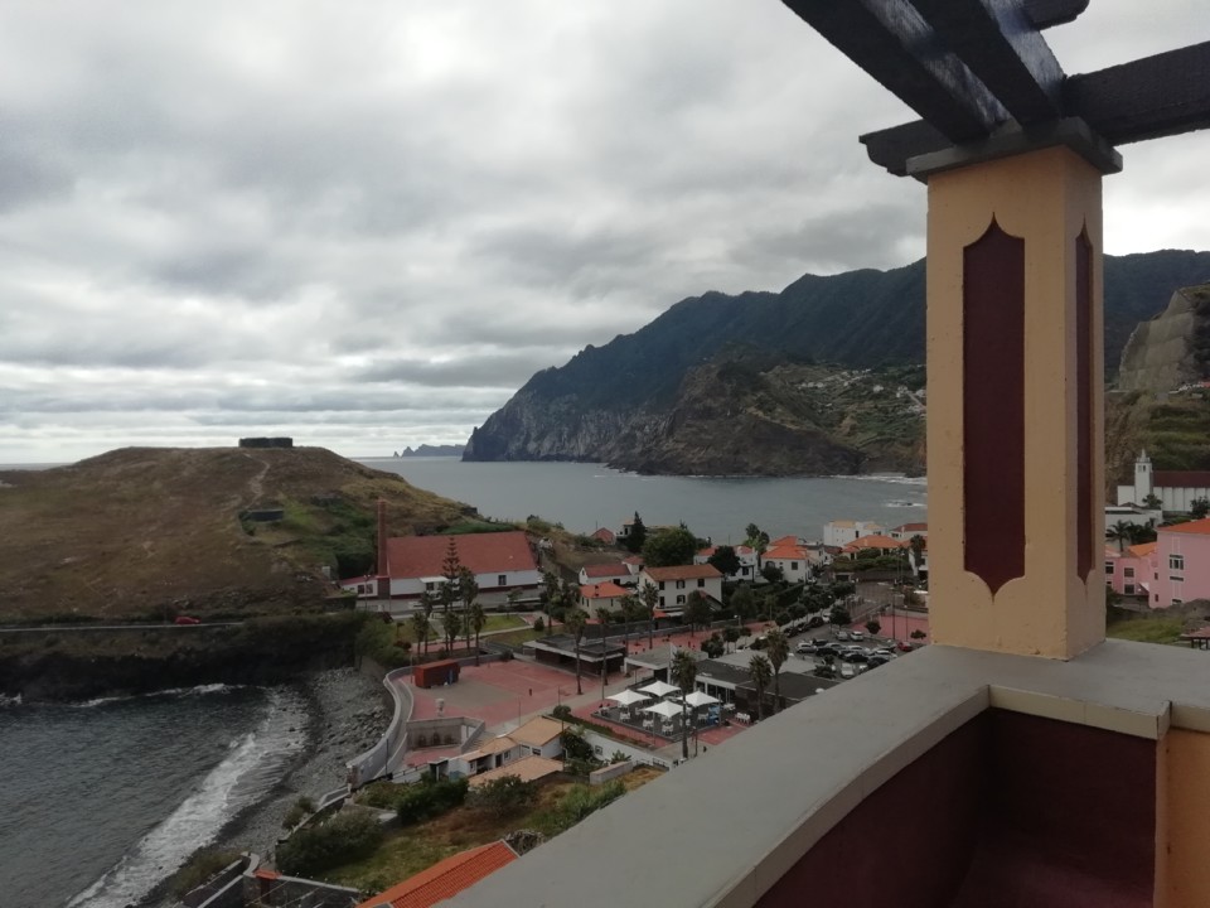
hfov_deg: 67.3
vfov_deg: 53.1
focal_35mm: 26
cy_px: 454
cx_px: 605
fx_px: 909
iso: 50
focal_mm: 3.46
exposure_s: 1/1285
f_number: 2.2
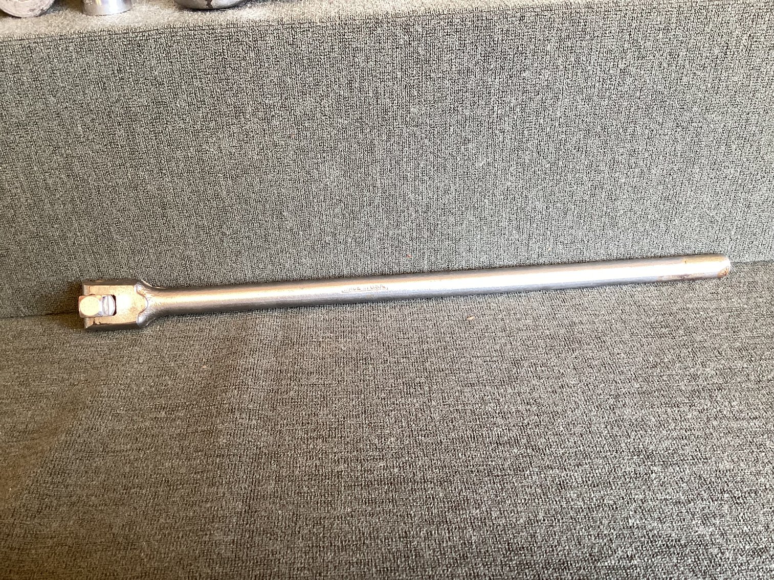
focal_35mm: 31
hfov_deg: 58.3
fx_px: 693
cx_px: 387
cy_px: 290
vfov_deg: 45.4
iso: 125
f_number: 2.4
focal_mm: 3.3
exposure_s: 1/50
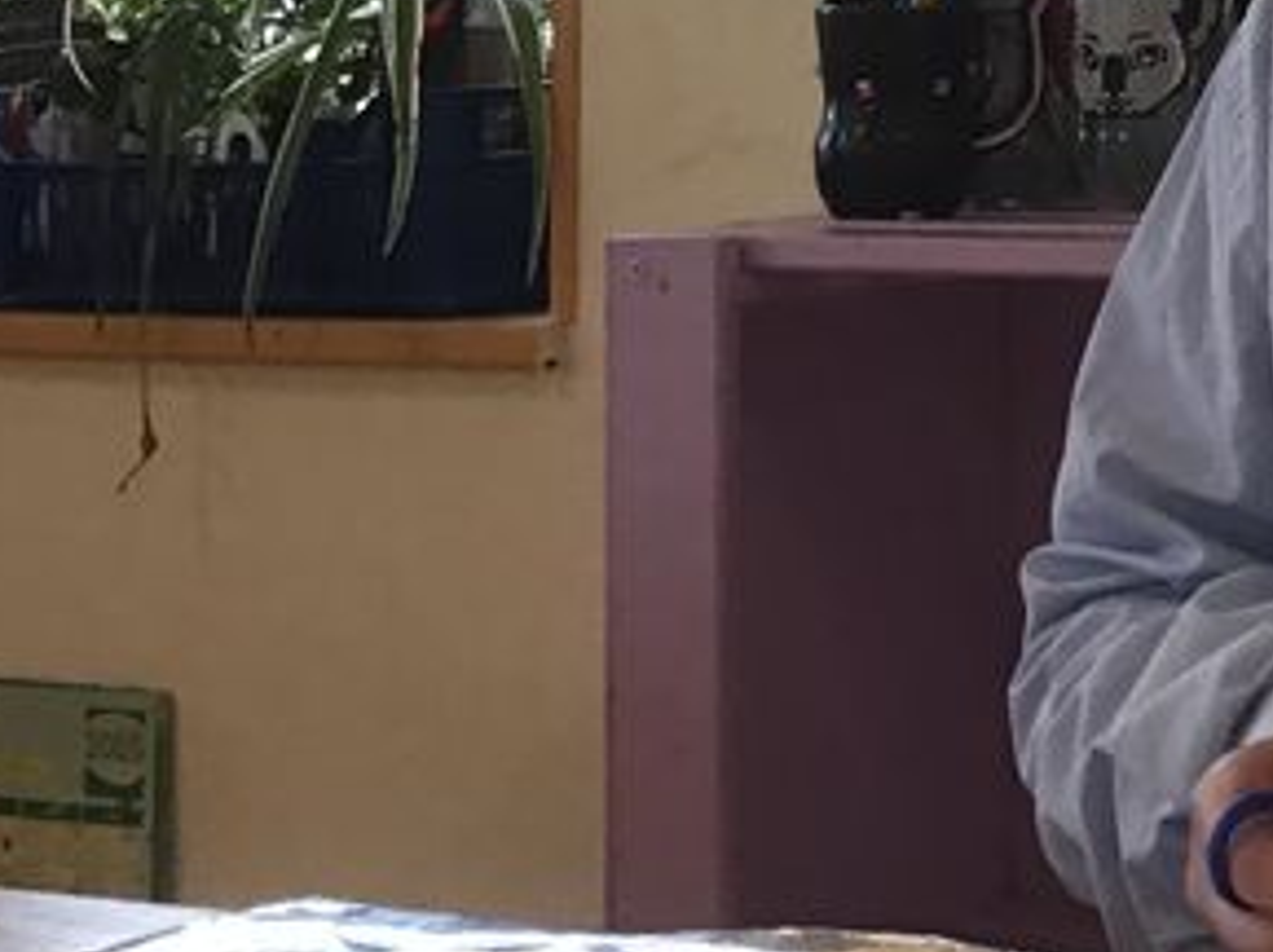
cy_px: -198
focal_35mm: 110
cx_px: 1379
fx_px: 4040
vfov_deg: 13.1
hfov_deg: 17.3
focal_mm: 3.3
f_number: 2.4
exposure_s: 1/33
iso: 32
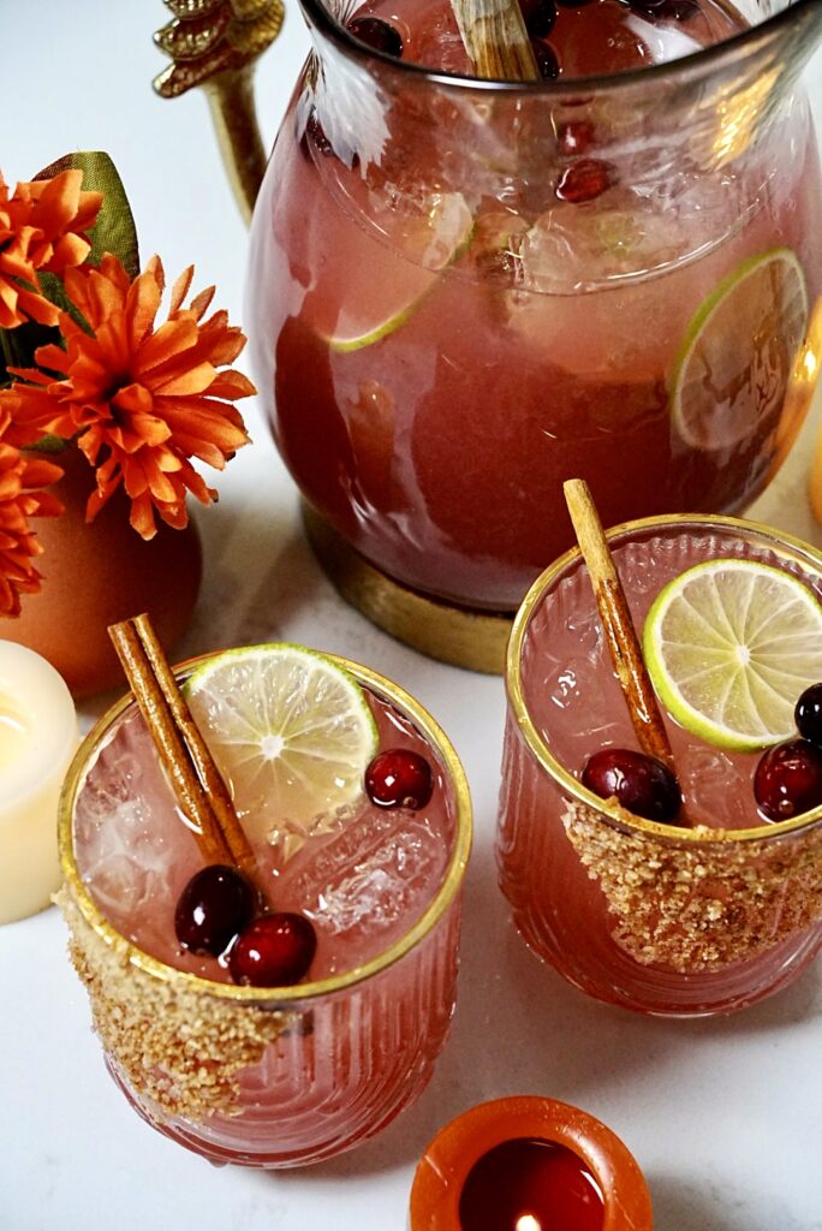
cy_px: 616
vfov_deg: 27.0
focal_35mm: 75
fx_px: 2565
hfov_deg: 18.2
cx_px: 411
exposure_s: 1/320
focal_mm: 50
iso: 3200
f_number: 5.6
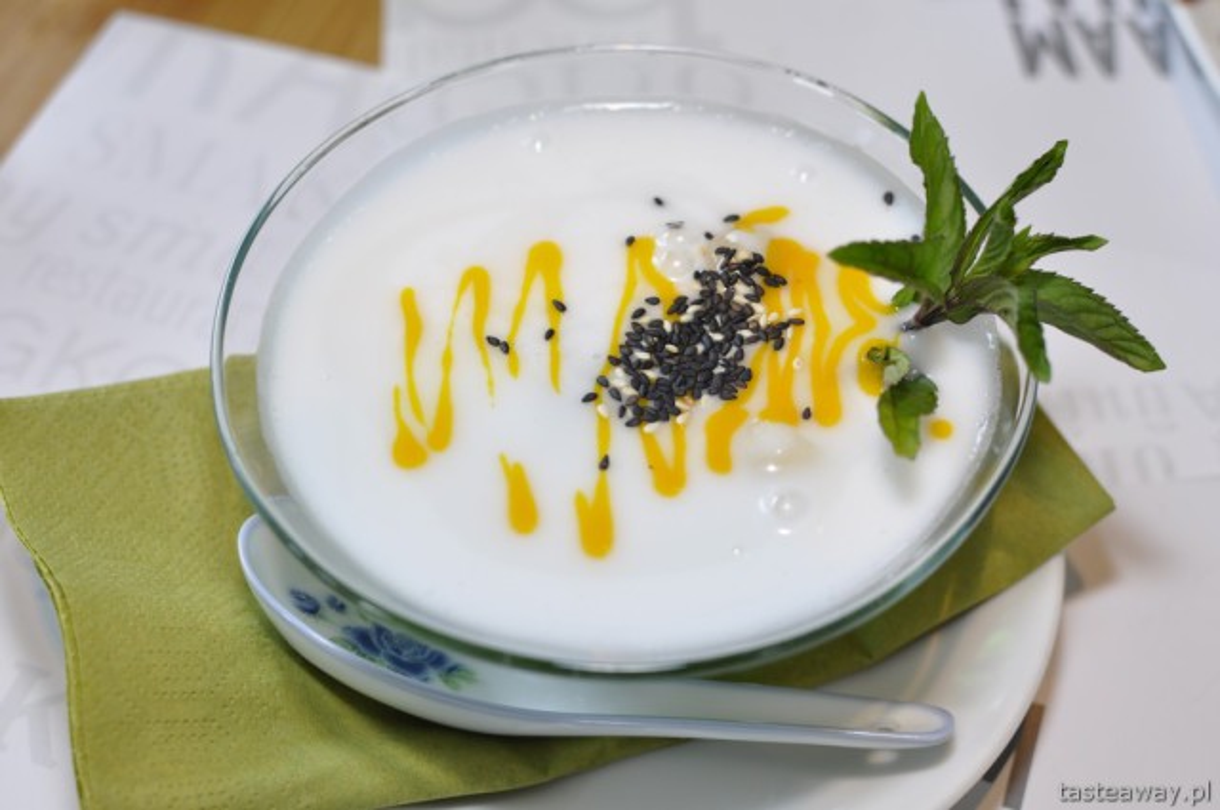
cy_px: 405
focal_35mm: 52
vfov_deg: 25.7
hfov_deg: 37.9
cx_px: 610
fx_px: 1777
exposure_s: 1/80
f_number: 4.5
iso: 200
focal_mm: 35
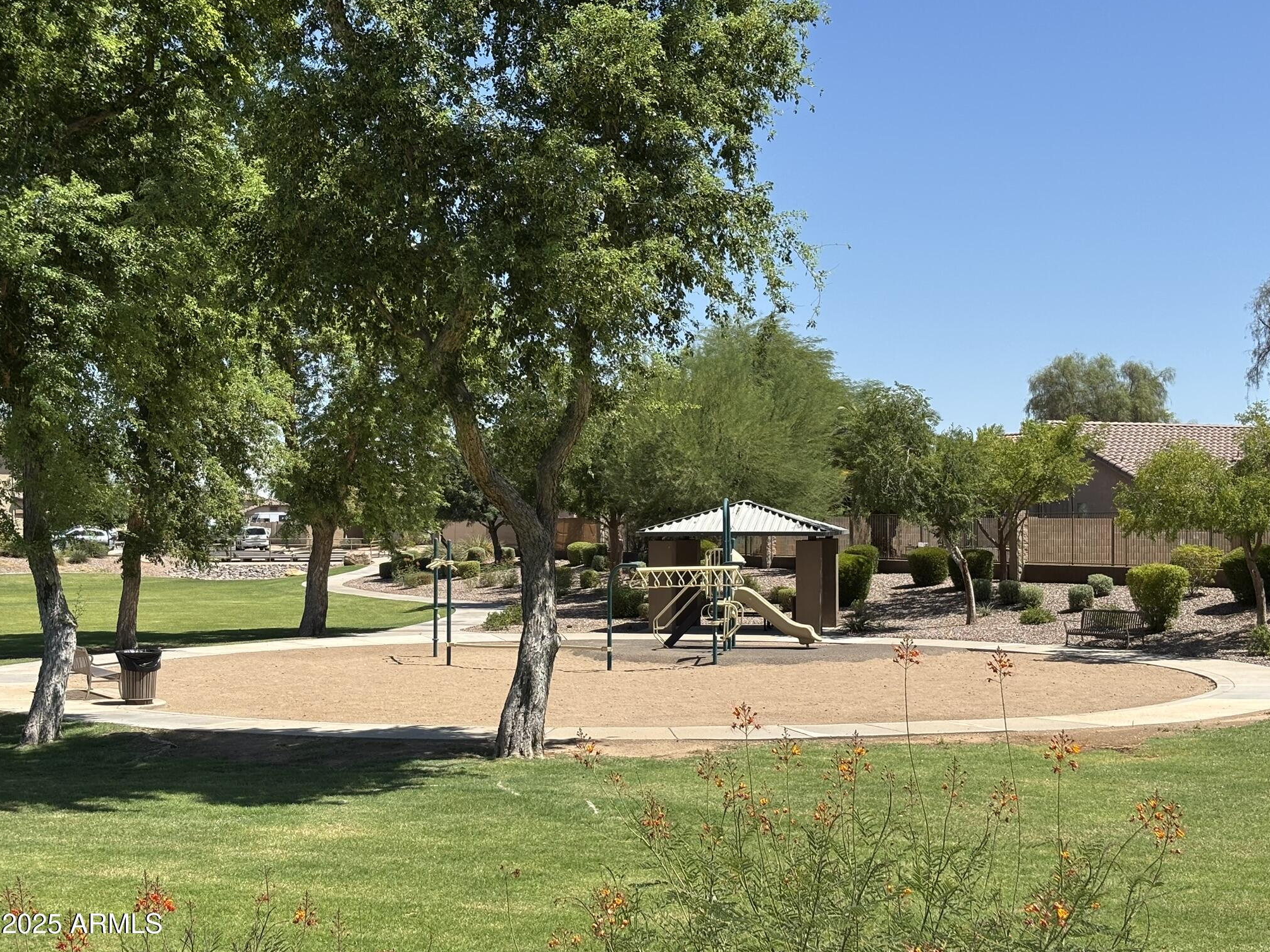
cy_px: 483
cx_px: 645
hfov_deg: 36.2
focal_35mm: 53
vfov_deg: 27.5
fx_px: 1945
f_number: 1.6
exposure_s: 1/2398
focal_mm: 5.96
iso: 40
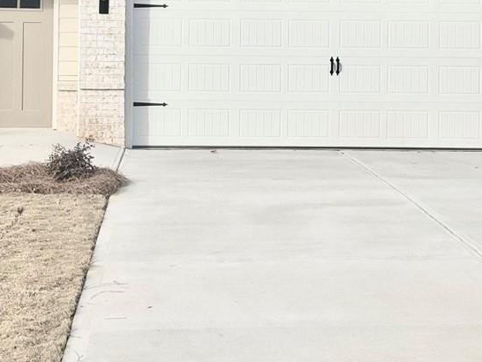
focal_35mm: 90
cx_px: 223
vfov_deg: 16.3
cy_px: 51
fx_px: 1254
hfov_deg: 21.8
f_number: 1.78
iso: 64
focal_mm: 6.76
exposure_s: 1/4975
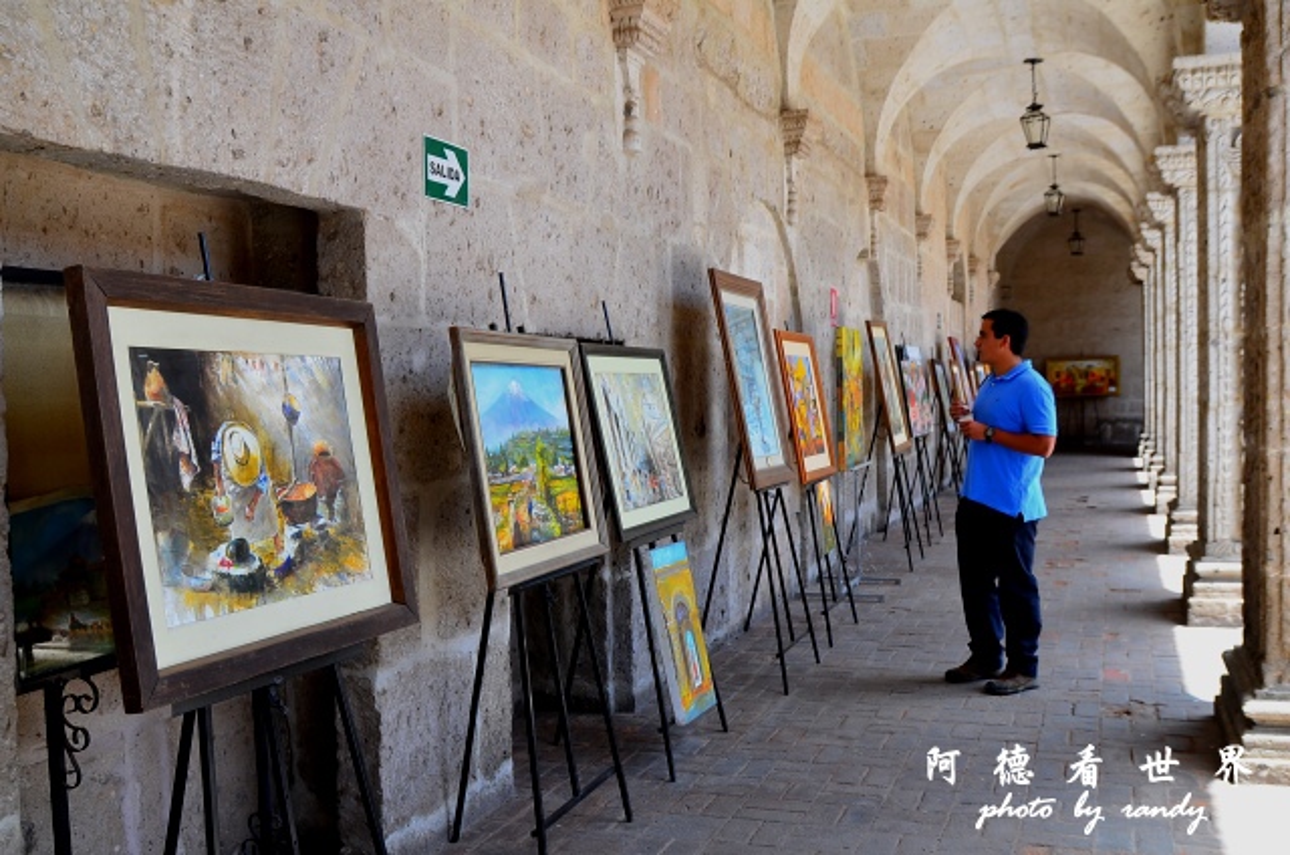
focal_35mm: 36
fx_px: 1287
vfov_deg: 36.7
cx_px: 645
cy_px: 428
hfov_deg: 53.2
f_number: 5
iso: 100
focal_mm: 24
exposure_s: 1/60
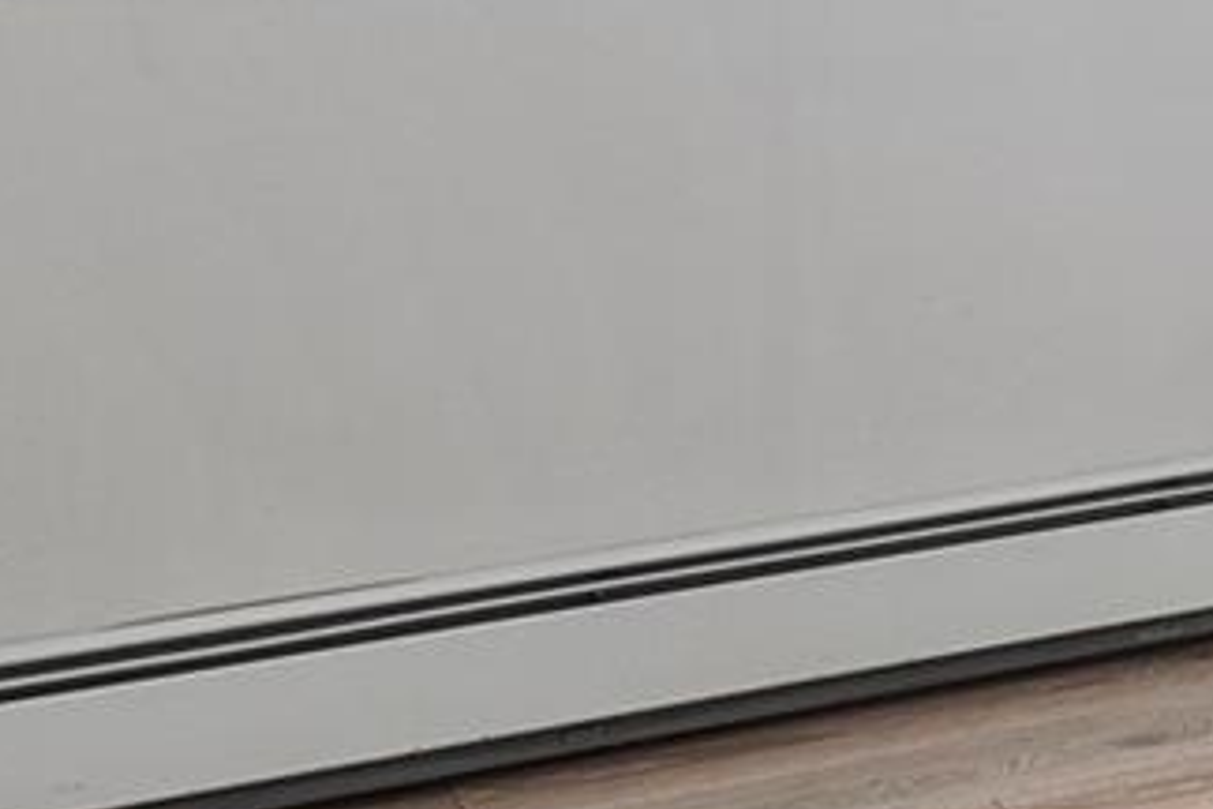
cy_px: -234
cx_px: 2291
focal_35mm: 101
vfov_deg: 13.1
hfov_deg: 16.4
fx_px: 3403
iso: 320
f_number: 4
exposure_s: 1/3
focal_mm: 16
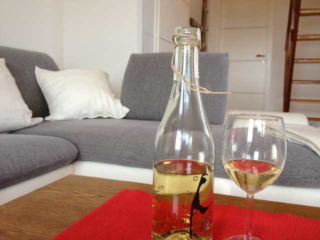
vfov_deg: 40.7
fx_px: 324
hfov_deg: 52.6
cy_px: 120
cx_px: 160
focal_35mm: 35
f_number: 2.4
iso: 50
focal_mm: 4.28
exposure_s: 1/127
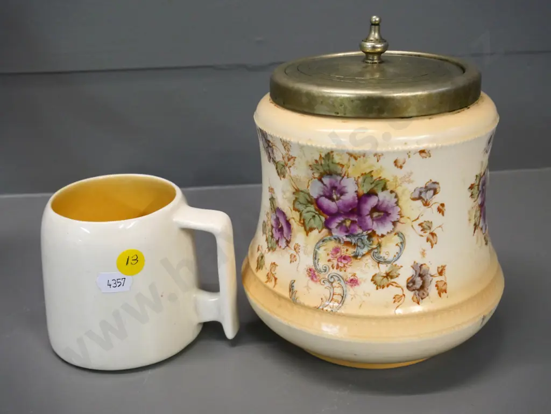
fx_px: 637
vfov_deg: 36.0
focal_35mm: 40
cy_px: 207
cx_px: 276
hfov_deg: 46.8
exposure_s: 1/60
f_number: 6.3
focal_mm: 20
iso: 1600
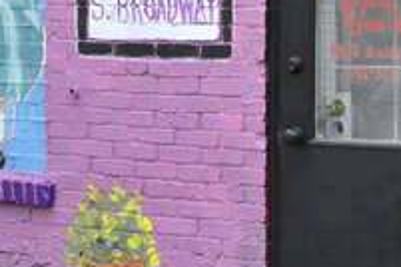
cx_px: 367
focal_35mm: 167
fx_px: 1860
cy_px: -35
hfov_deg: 12.2
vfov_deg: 8.2
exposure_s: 1/320
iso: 800
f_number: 9
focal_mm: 28
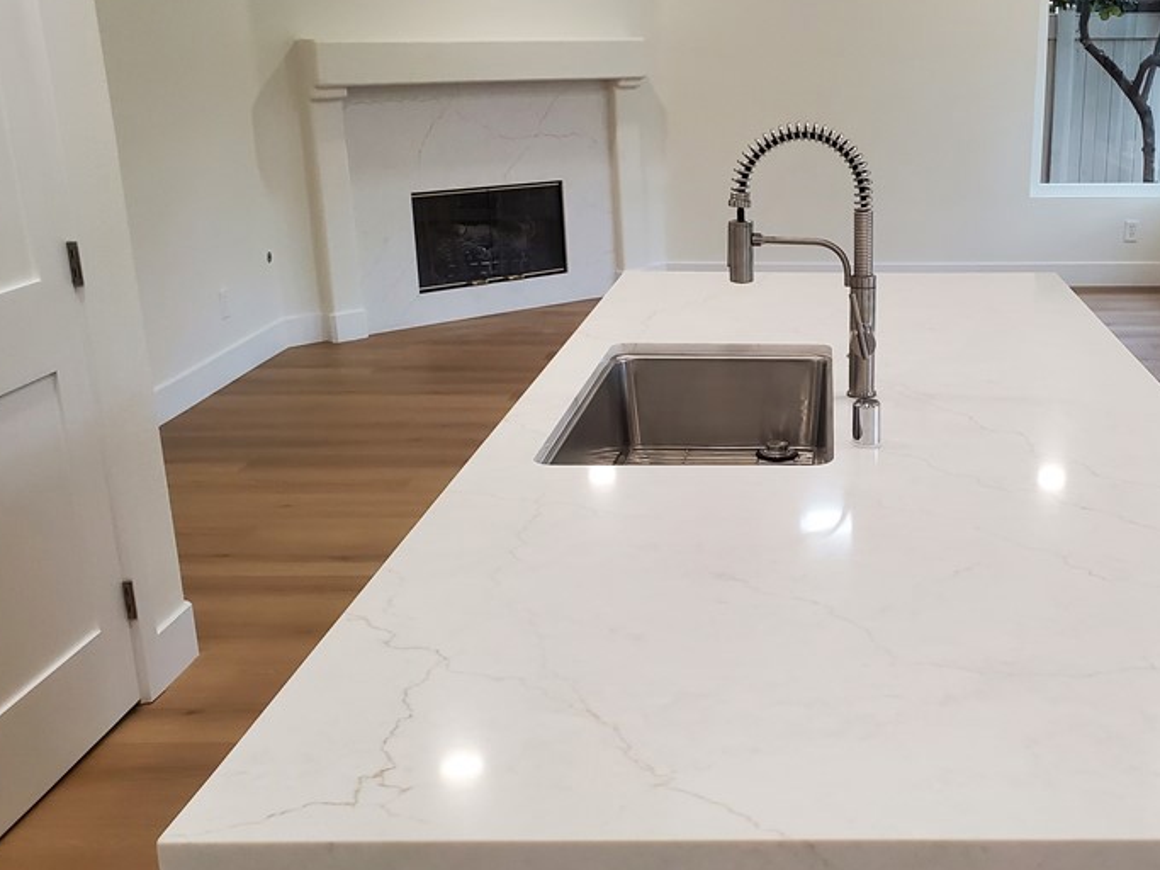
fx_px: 1307
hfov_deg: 46.5
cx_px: 844
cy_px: 466
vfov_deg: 36.8
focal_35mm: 39
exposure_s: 1/120
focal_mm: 4.3
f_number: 2.4
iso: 200
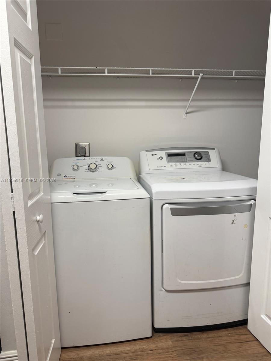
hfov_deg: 56.8
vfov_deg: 71.6
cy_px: 180
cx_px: 136
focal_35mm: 24
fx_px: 251
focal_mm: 6.76
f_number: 1.78
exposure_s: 1/120
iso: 160
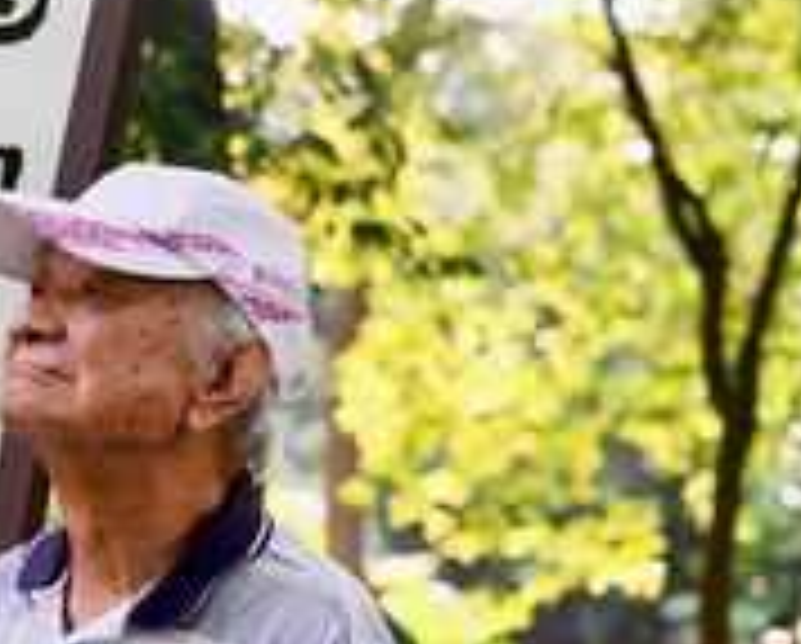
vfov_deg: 7.0
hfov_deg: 8.5
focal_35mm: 221
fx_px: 5248
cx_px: -490
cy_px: 399
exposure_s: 1/160
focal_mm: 70
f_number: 4
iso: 320
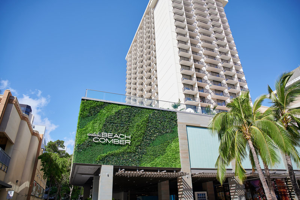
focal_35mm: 24
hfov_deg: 73.8
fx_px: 200
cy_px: 100
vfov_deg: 53.1
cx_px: 150
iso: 200
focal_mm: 24
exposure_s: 1/400
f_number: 5.6
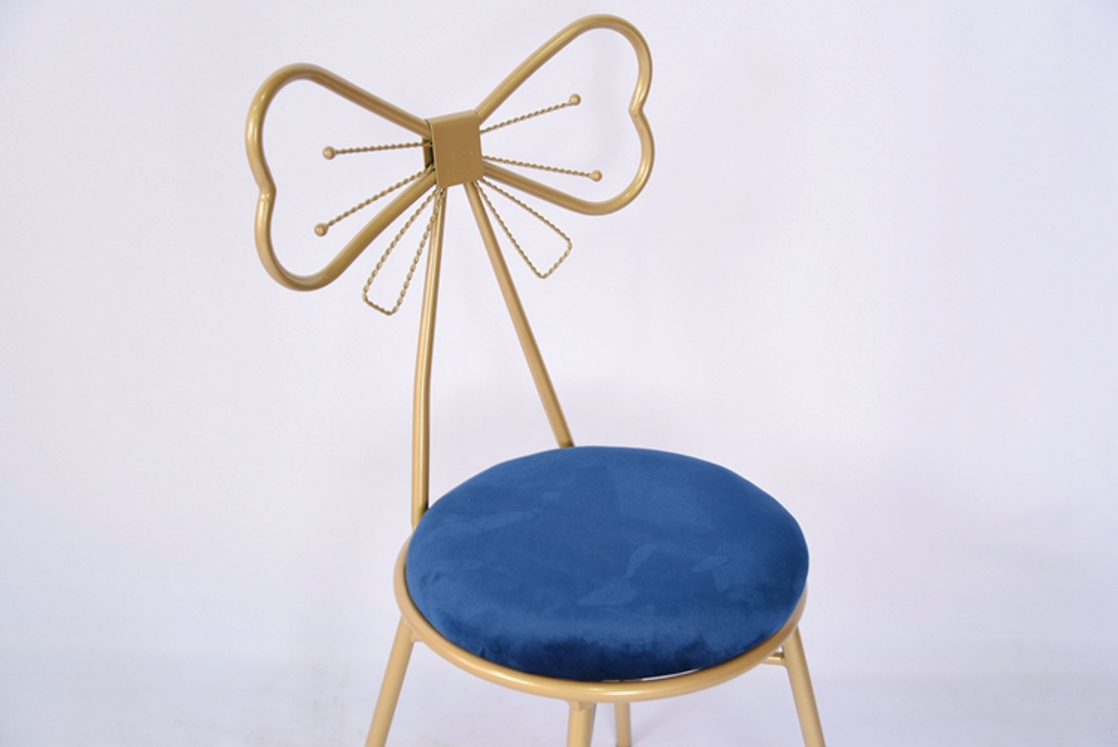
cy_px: 374
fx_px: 1429
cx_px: 559
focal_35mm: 46
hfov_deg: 42.7
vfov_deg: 29.3
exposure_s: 1/6
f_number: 4.2
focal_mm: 46
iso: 125
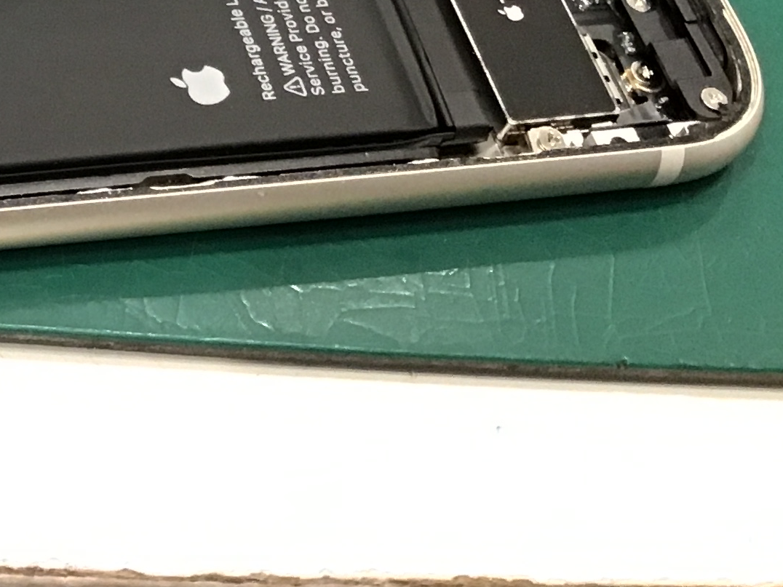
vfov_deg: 14.8
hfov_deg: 19.0
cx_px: -298
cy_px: -231
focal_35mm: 94
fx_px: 2126
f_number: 2.4
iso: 125
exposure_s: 1/30
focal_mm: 3.3
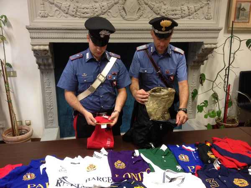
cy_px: 94
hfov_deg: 52.6
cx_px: 126
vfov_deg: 40.7
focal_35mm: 35
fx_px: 254
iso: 125
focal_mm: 4.28
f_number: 2.4
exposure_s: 1/20
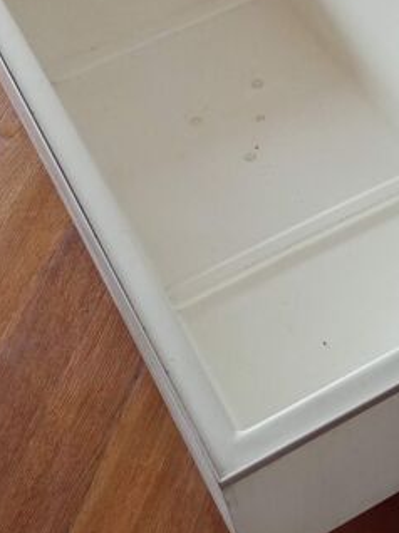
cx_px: 325
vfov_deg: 28.3
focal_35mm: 68
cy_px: 163
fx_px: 1046
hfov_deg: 21.3
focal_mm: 3.79
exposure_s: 1/33.3
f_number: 2.2
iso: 242
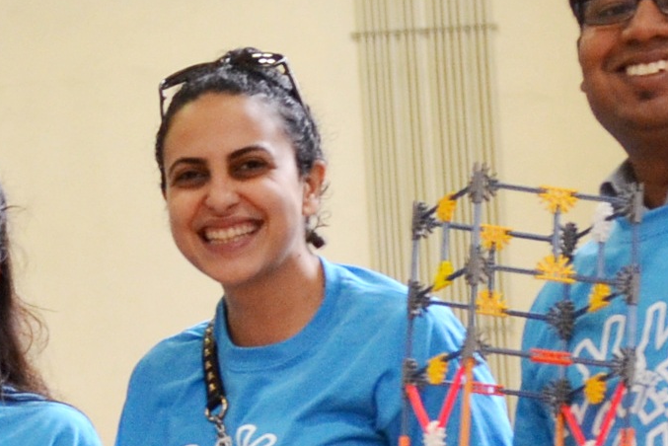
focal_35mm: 202
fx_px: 3750
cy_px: 612
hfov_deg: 9.7
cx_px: -509
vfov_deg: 6.7
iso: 800
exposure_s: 1/200
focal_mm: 26
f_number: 2.2
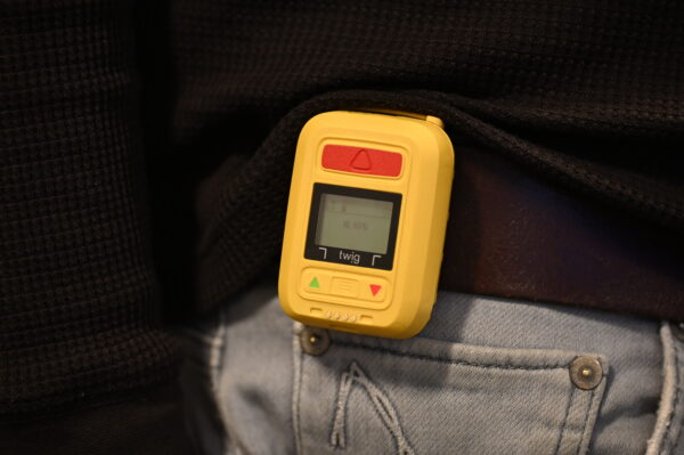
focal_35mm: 110
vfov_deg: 12.4
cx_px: 342
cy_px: 228
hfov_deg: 18.6
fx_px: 2088
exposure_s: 1/125
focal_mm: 110
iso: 1800
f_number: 4
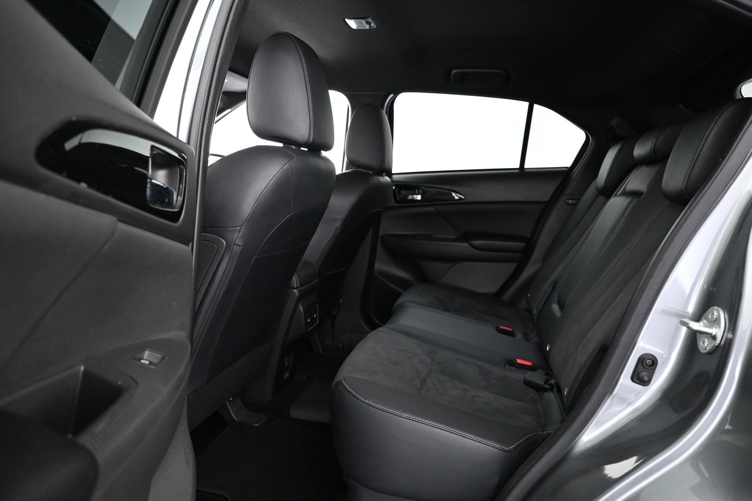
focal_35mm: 24
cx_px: 376
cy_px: 250
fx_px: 501
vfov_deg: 53.1
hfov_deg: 73.7
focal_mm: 16
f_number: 3.5
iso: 1600
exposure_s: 1/13
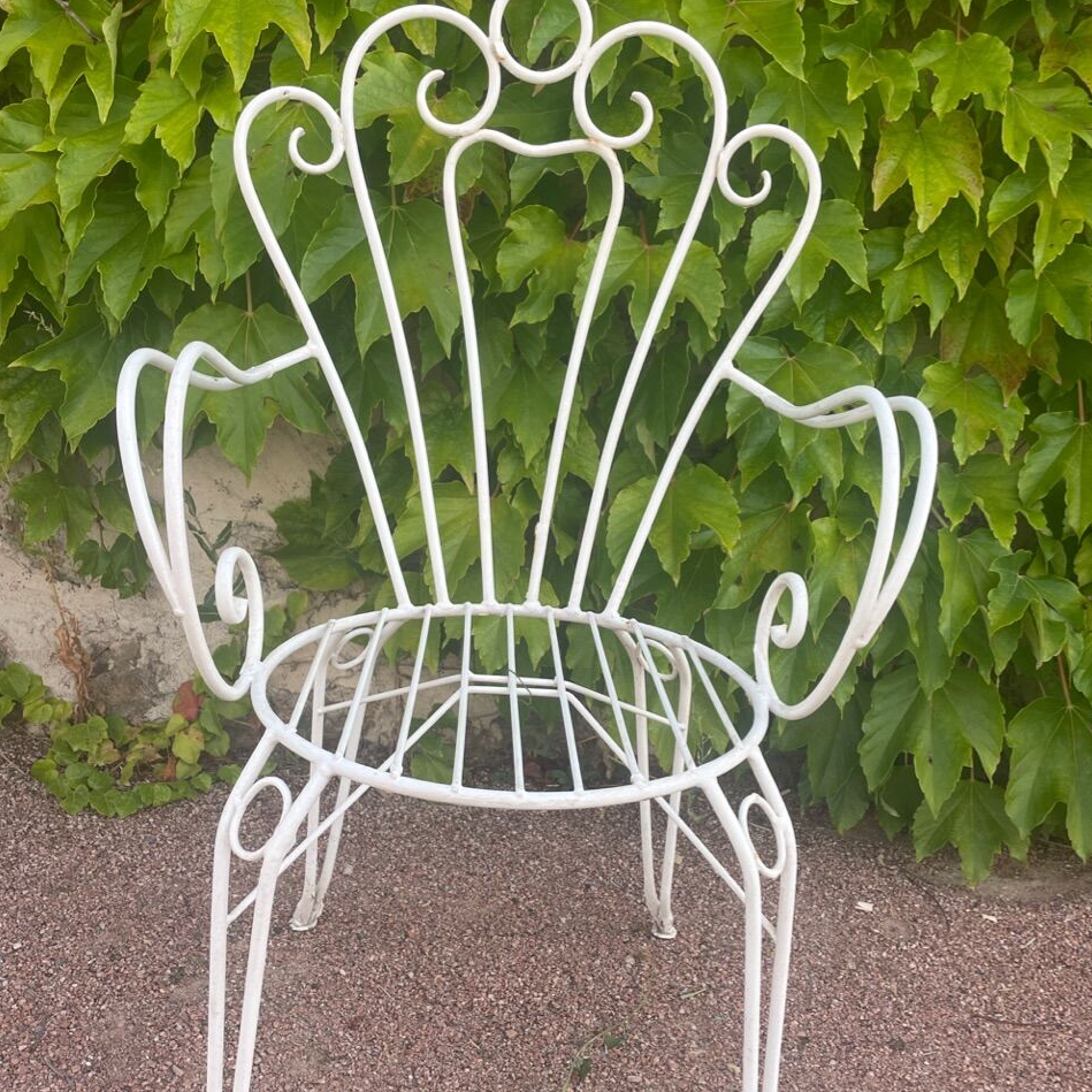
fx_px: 1106
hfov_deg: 52.5
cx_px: 548
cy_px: 637
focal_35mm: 31
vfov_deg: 52.3
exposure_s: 1/744
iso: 32
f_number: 1.6
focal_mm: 4.2
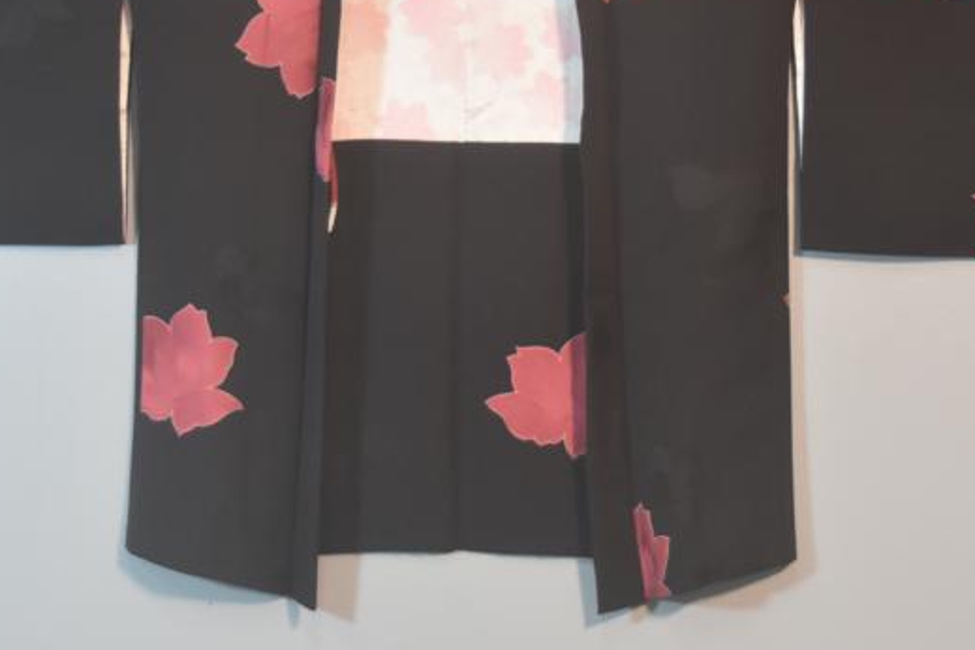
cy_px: 142
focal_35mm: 163
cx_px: 485
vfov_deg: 8.4
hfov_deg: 12.6
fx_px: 4414
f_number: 4.8
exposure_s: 1/60
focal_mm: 52
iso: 800
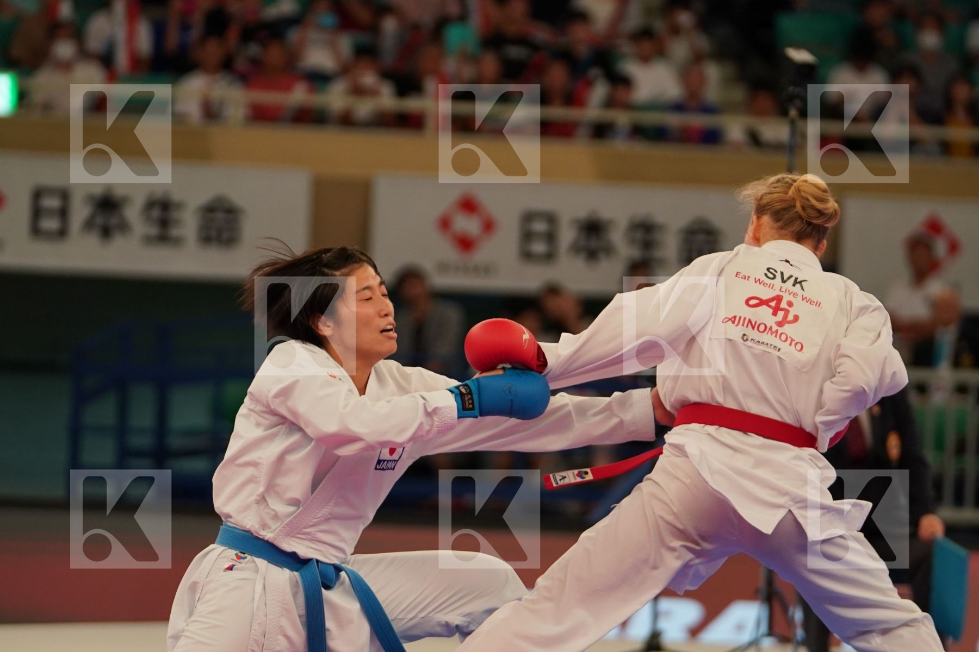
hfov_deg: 9.4
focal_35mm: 219
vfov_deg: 6.3
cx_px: 490
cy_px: 326
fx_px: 5955
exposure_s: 1/1000
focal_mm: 146
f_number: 2.8
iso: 1600
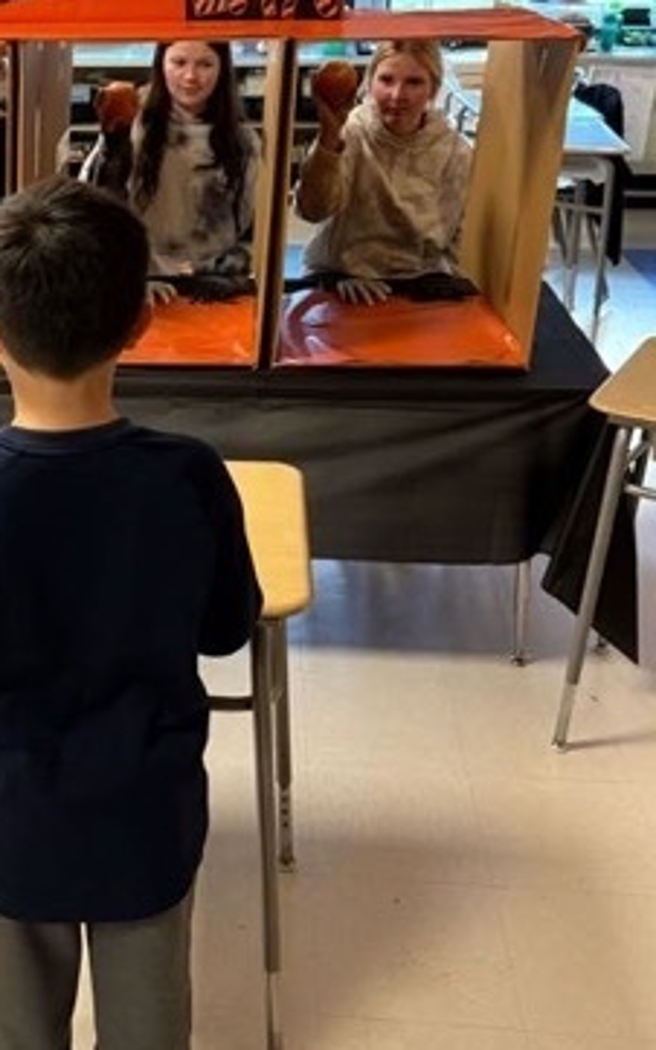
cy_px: 386
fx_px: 1288
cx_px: 122
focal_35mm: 45
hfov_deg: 27.9
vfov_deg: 44.0
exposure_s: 1/58
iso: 800
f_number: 1.78
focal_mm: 6.76
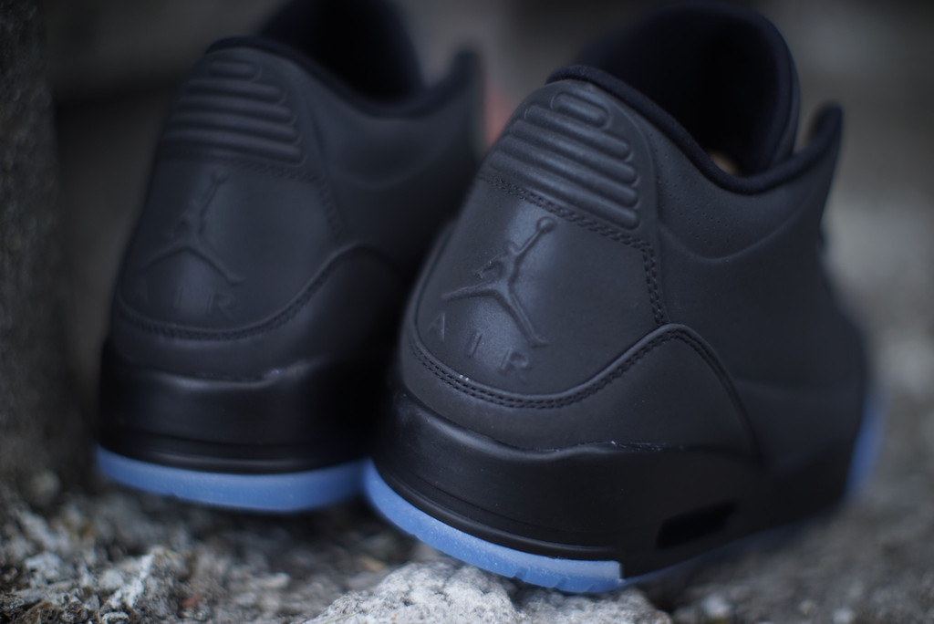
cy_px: 312
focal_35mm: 50
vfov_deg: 27.0
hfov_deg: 39.6
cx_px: 467
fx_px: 1298
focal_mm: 50
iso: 100
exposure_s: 1/1250
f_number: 1.3
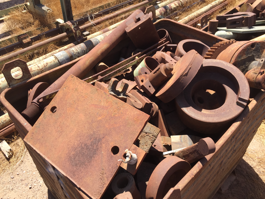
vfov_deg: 48.2
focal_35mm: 29
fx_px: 222
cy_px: 100
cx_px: 132
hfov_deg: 61.7
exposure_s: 1/1041
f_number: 2.2
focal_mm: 4.15
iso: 32
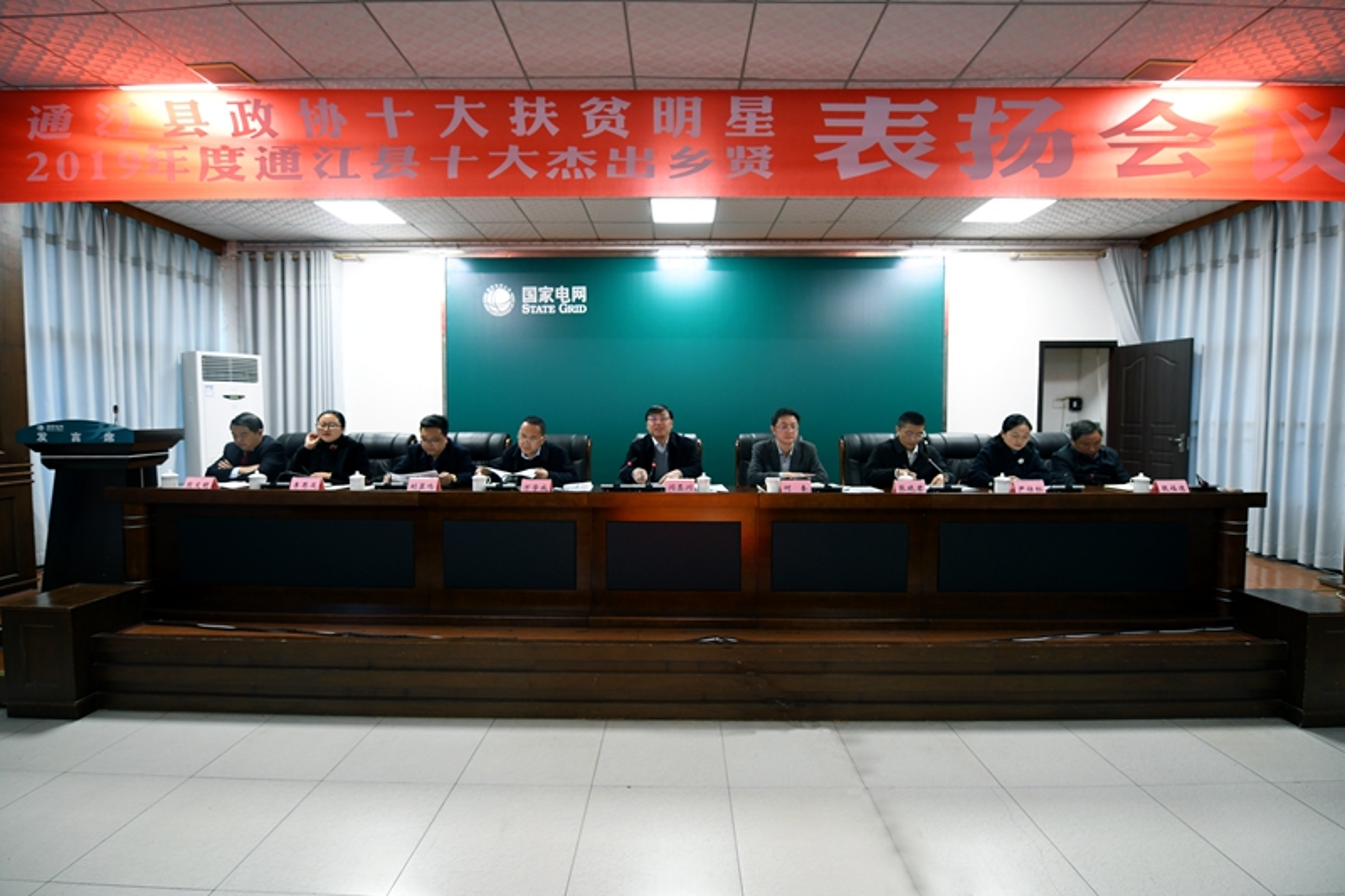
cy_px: 448
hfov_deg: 104.3
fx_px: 523
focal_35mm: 14
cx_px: 672
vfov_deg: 81.2
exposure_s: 1/100
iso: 1000
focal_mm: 14
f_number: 2.8
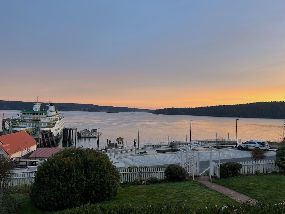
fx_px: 214
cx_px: 142
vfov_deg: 53.1
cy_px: 107
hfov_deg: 67.3
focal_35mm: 26
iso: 50
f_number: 1.5
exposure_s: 1/121
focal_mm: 5.7
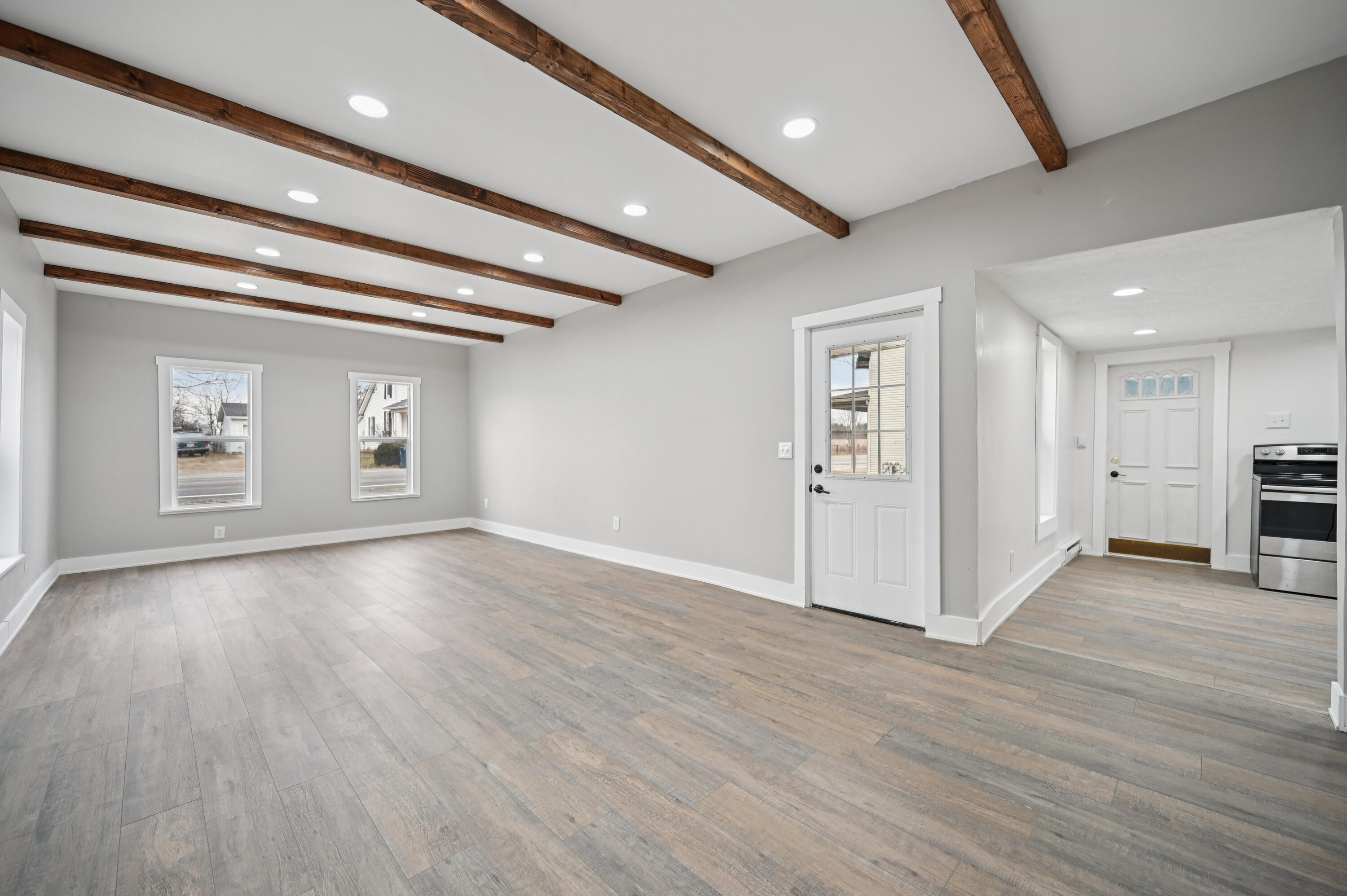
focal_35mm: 14
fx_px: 523
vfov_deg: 81.1
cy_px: 448
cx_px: 674
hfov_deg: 104.3
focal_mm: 14
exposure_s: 1/45
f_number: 4
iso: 400
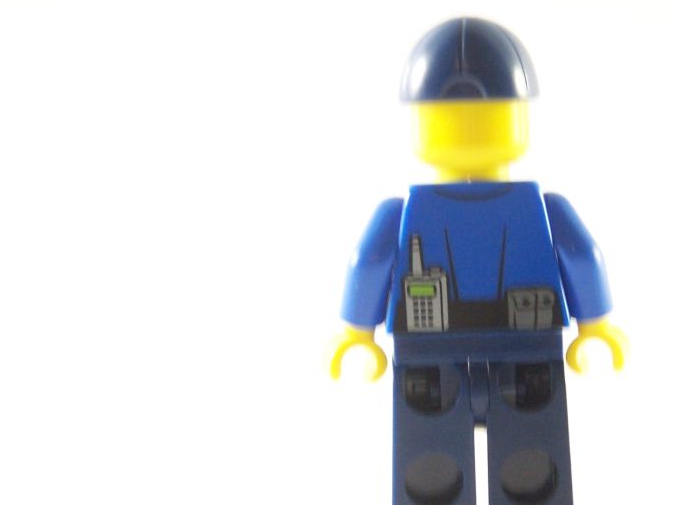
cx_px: 489
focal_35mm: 178
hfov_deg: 11.1
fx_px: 3461
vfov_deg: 8.3
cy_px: 251
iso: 200
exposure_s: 1/20
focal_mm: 19.4
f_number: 3.2
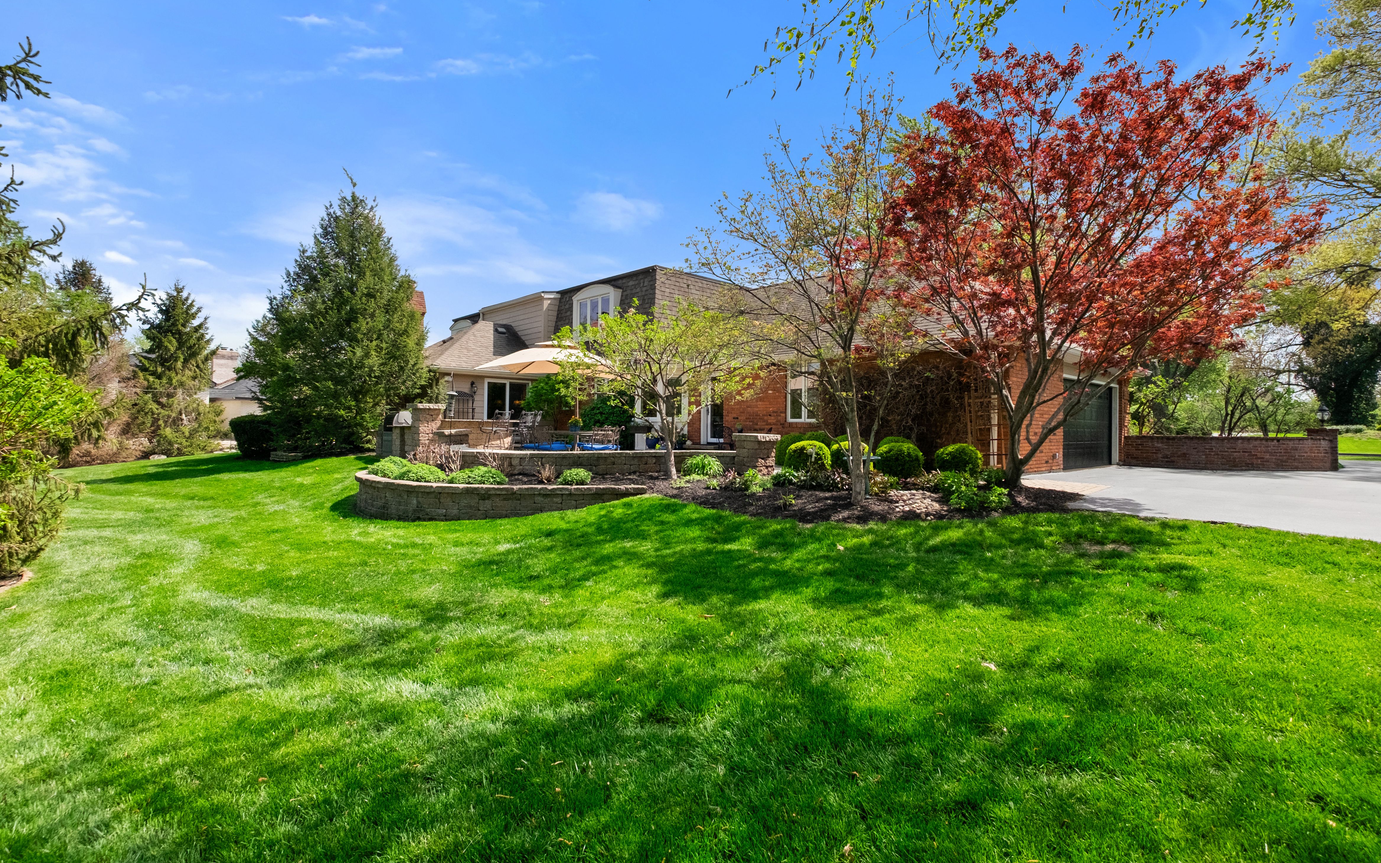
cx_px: 718
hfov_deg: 97.8
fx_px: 602
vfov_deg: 71.2
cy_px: 419
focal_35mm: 16
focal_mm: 10
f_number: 5.6
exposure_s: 1/1600
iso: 800
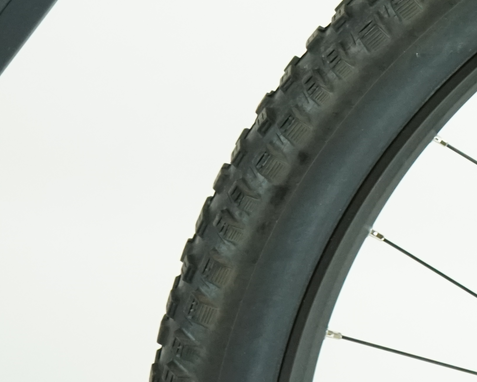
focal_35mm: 132
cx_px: 747
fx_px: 1864
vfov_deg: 11.3
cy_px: -172
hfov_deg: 13.6
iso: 2500
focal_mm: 38
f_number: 5.6
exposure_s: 1/200
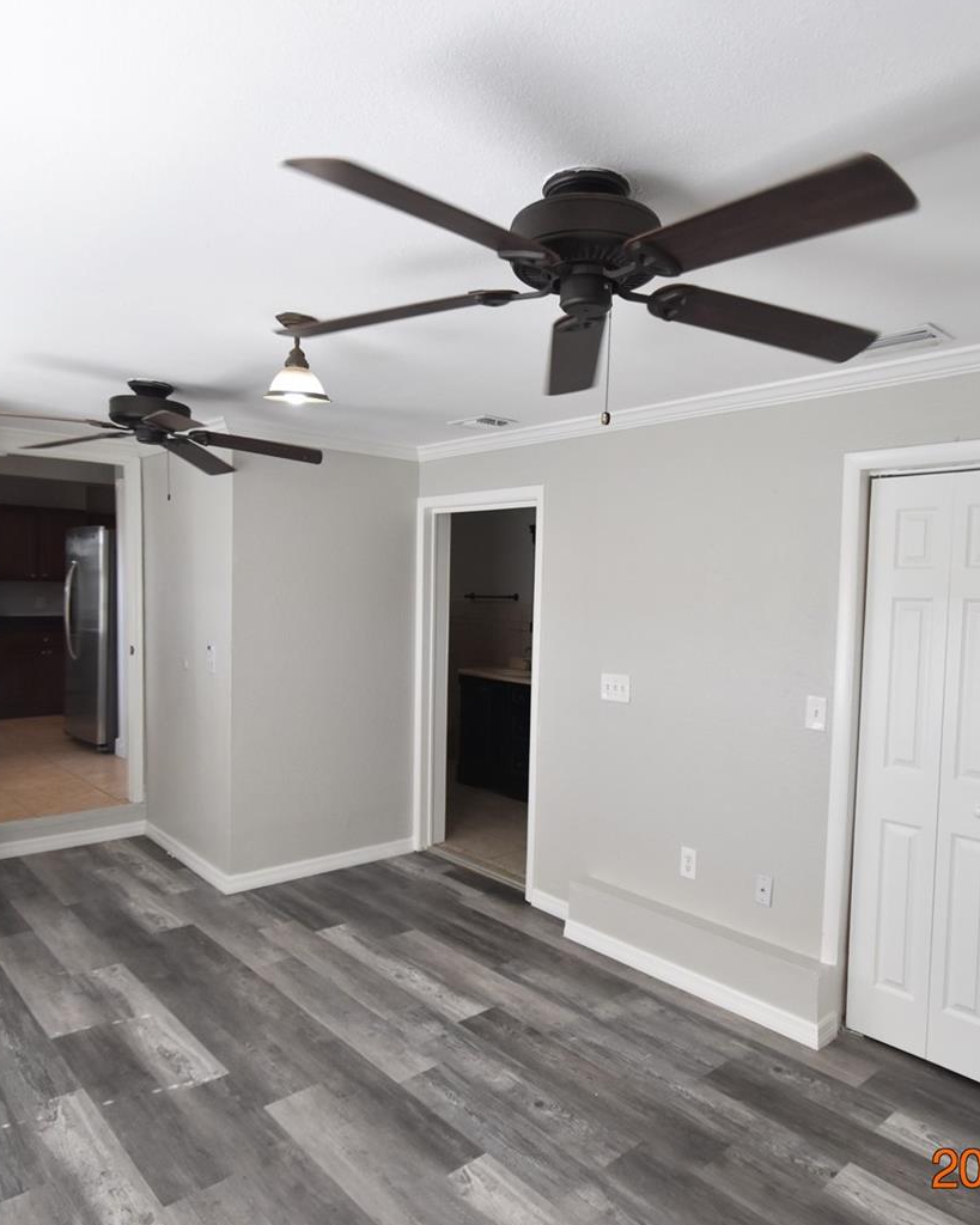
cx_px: 579
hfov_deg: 62.7
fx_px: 798
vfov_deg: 75.0
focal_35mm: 22
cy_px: 627
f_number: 3.5
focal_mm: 10
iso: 800
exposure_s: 1/250
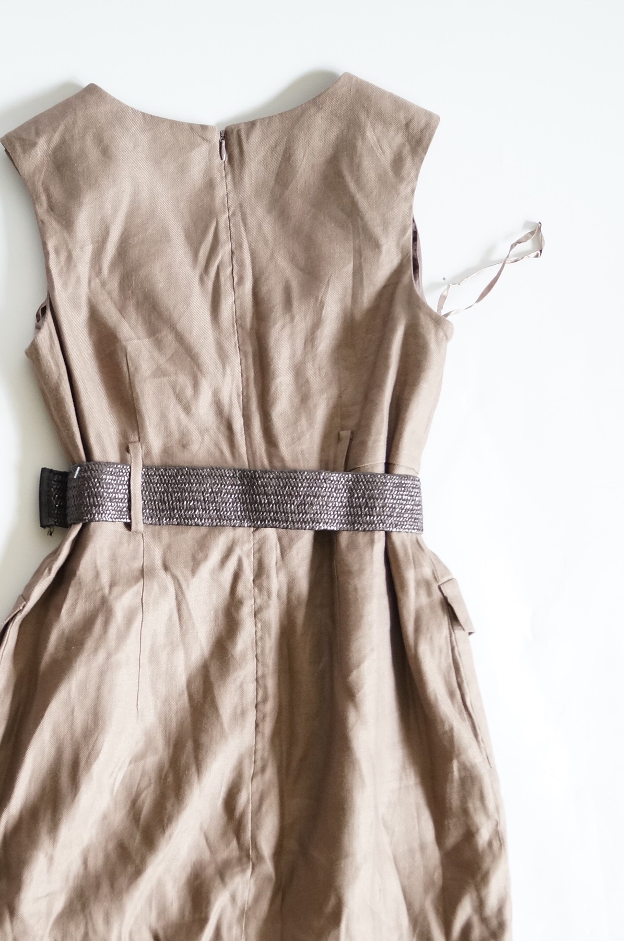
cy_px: 639
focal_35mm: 53
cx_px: 226
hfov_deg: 25.3
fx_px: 1382
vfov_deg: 37.1
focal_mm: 26
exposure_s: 1/60
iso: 1000
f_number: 4
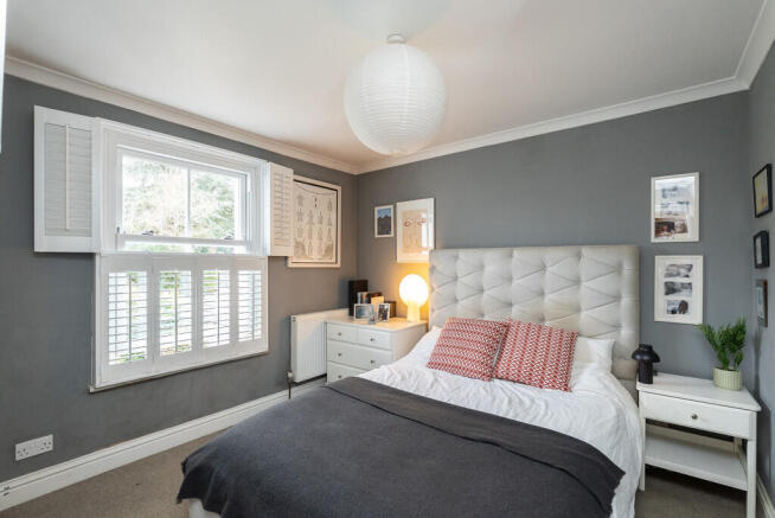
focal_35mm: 16
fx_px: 345
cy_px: 259
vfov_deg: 73.8
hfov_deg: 96.7
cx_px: 388
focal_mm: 16
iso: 2000
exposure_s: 1/30
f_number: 7.1
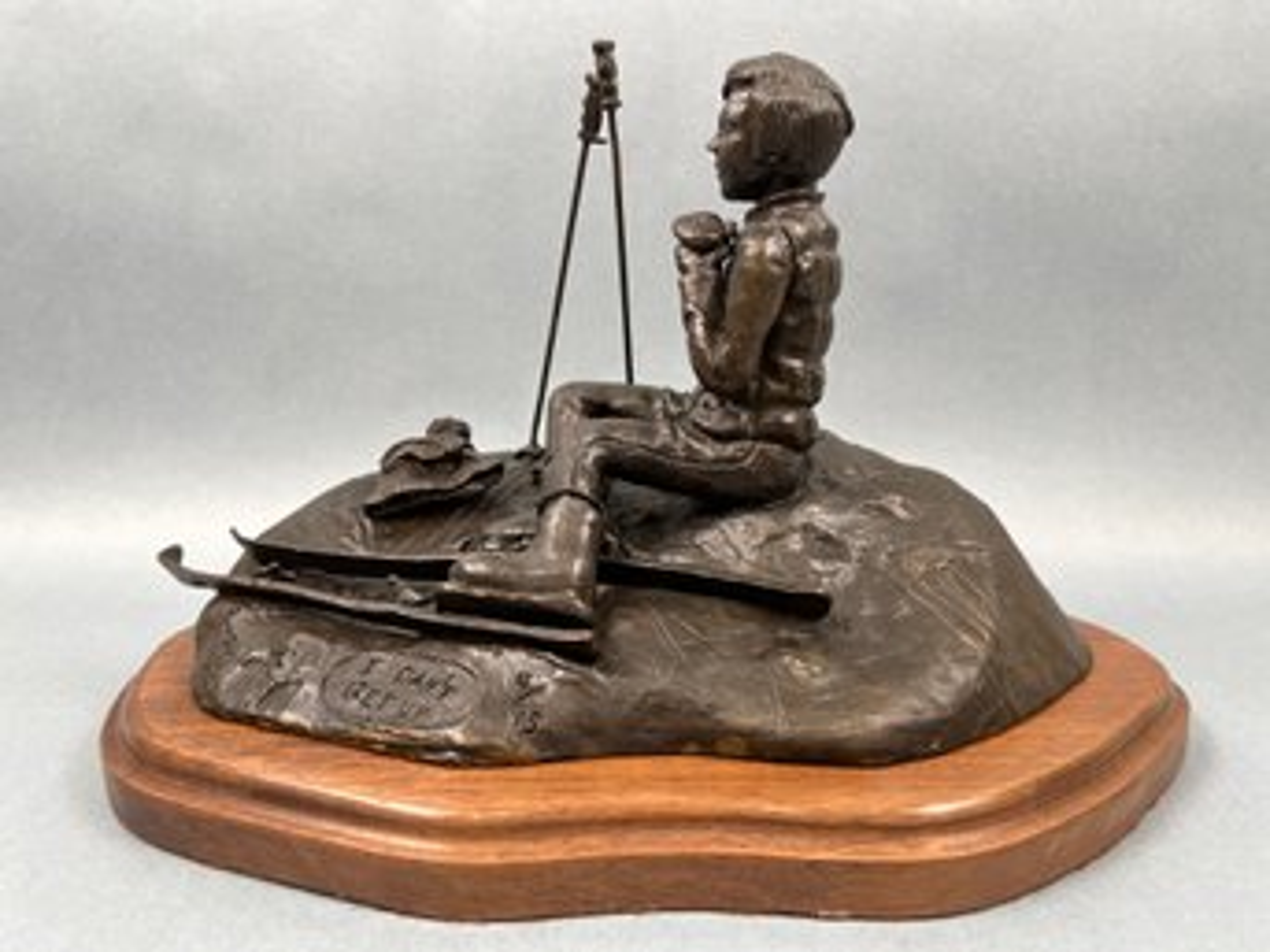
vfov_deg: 53.0
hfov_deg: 67.3
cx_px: 635
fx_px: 954
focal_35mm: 26
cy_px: 476
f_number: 1.5
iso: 100
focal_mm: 5.7
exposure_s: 1/120
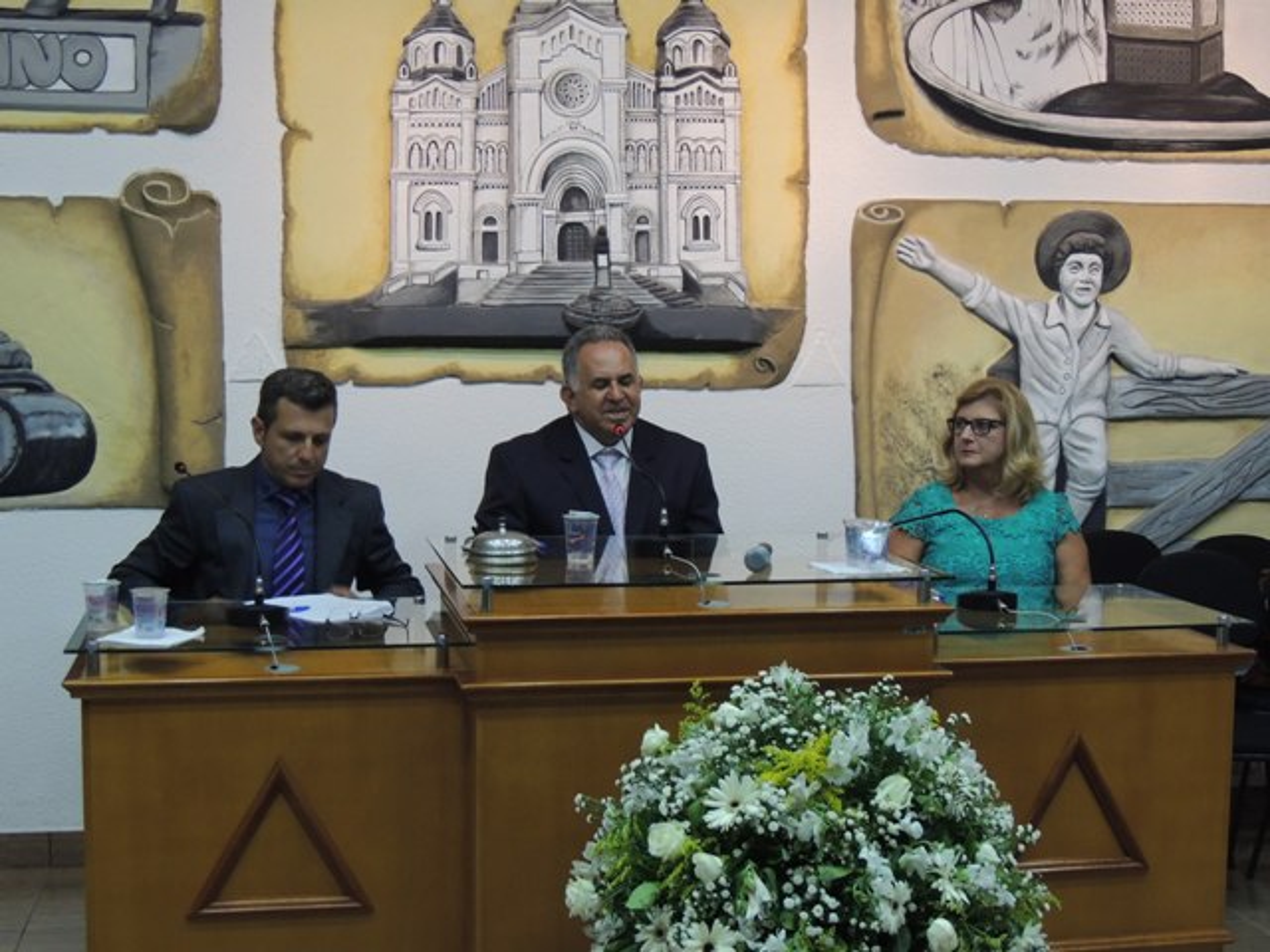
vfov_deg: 29.1
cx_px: 635
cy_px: 476
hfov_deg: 38.2
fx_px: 1834
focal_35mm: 50
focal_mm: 8.9
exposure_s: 1/40
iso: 400
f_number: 3.6
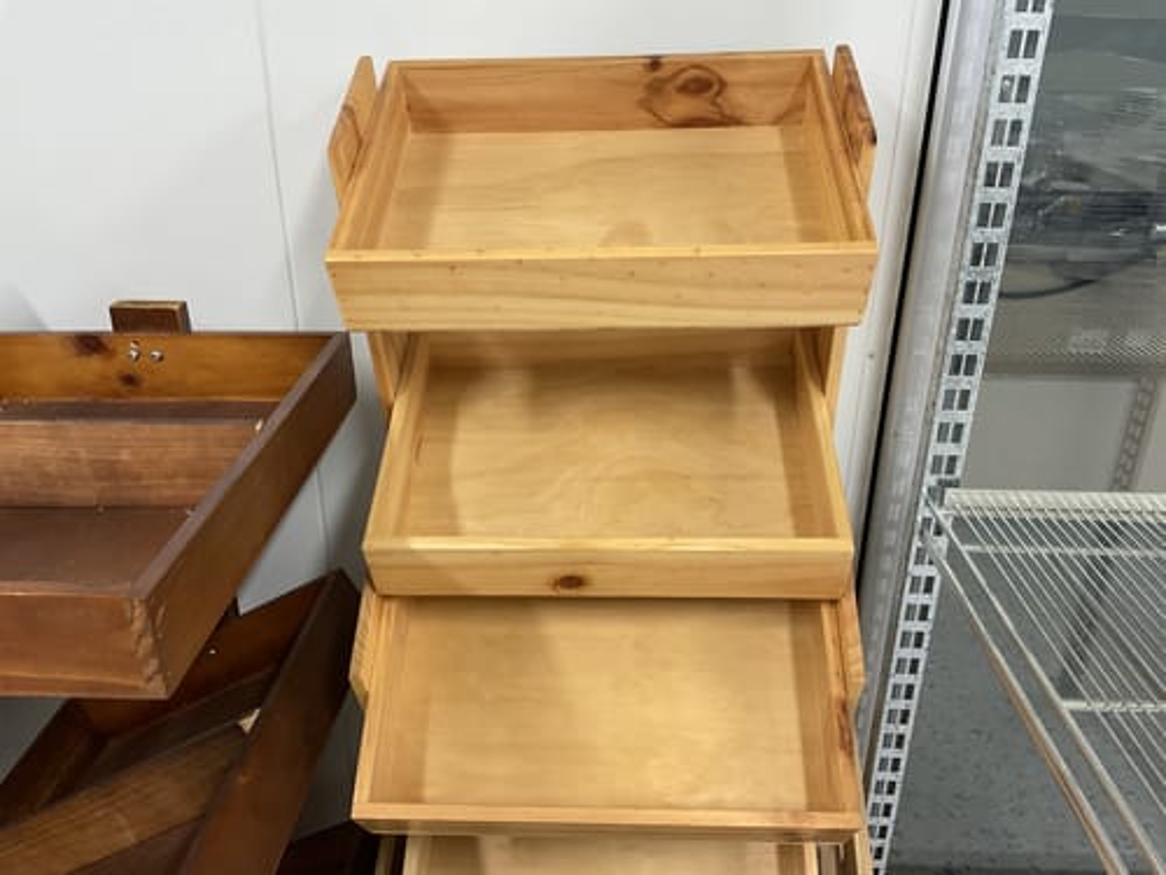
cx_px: 583
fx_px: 977
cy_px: 438
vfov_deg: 48.2
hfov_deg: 61.7
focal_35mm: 29
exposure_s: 1/50
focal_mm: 3
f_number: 1.8
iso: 80
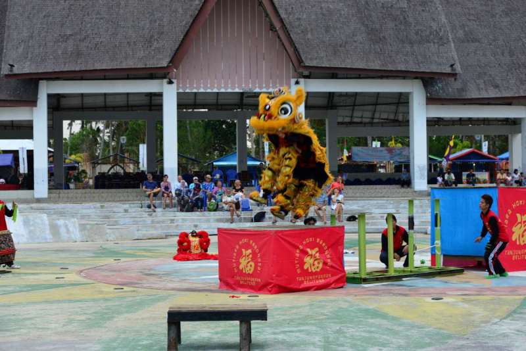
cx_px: 263
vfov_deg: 16.7
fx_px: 1198
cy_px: 176
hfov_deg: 24.8
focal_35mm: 82
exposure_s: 1/100
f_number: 5
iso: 100
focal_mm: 82
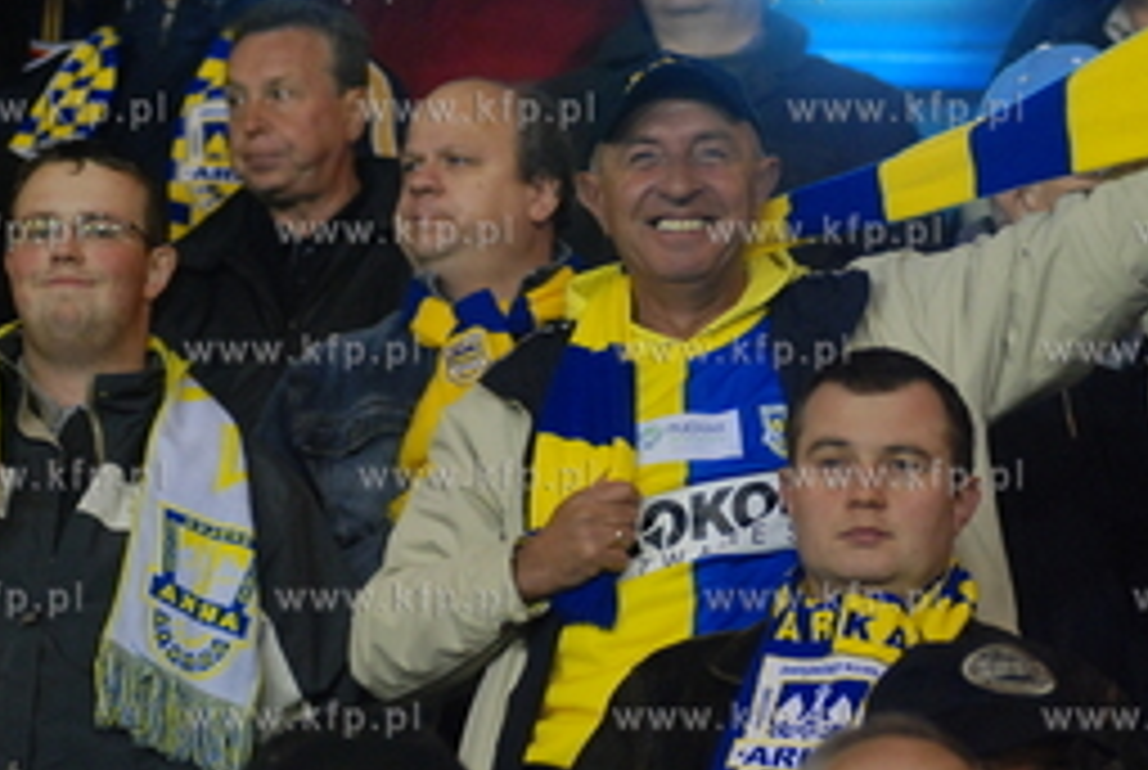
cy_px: 540
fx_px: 7883
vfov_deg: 5.6
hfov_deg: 8.3
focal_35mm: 247
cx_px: 635
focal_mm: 105
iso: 1250
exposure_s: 1/100
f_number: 2.8
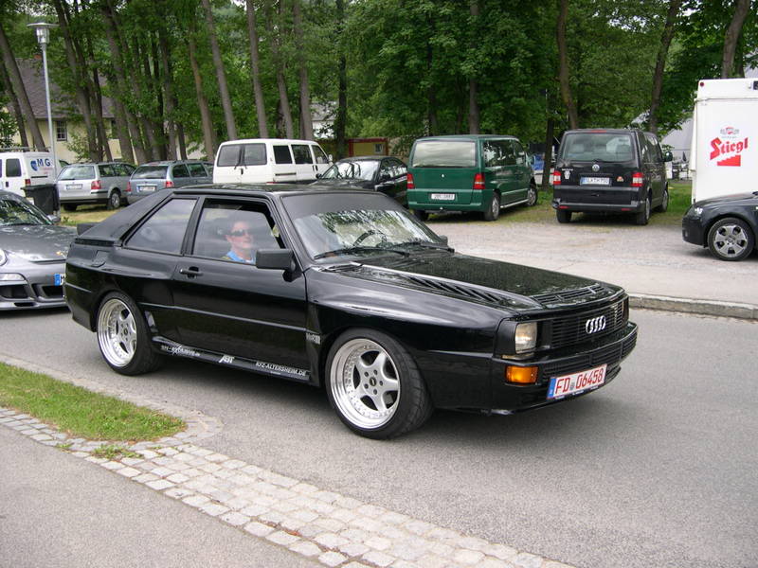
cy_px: 284
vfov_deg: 37.7
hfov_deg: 49.0
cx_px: 379
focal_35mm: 38
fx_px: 832
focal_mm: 8
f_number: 2.8
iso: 100
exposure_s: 1/198
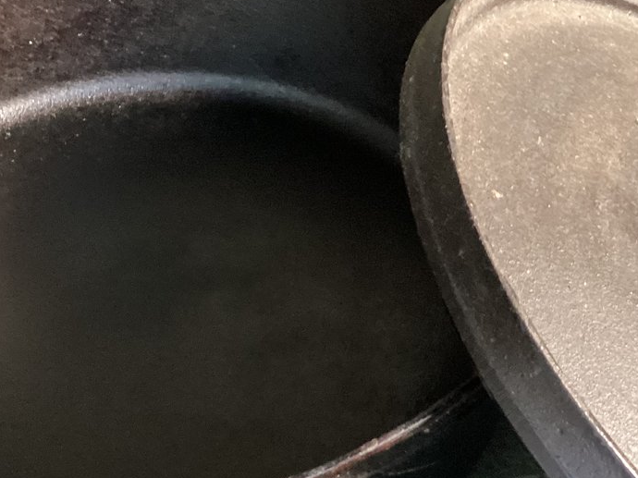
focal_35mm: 68
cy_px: 282
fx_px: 1253
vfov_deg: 21.6
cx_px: 343
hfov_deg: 28.6
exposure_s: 1/30
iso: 500
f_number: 2.4
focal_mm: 3.3
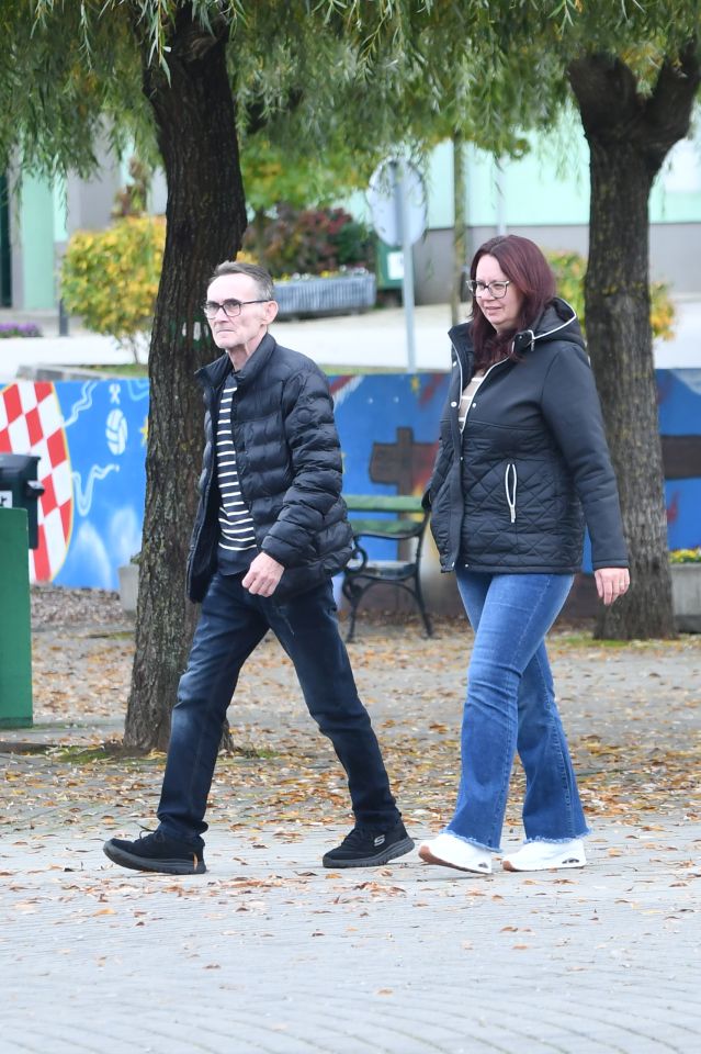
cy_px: 527
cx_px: 350
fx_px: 4912
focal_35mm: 168
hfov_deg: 8.2
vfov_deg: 12.2
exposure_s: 1/400
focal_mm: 112
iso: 500
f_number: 4.8
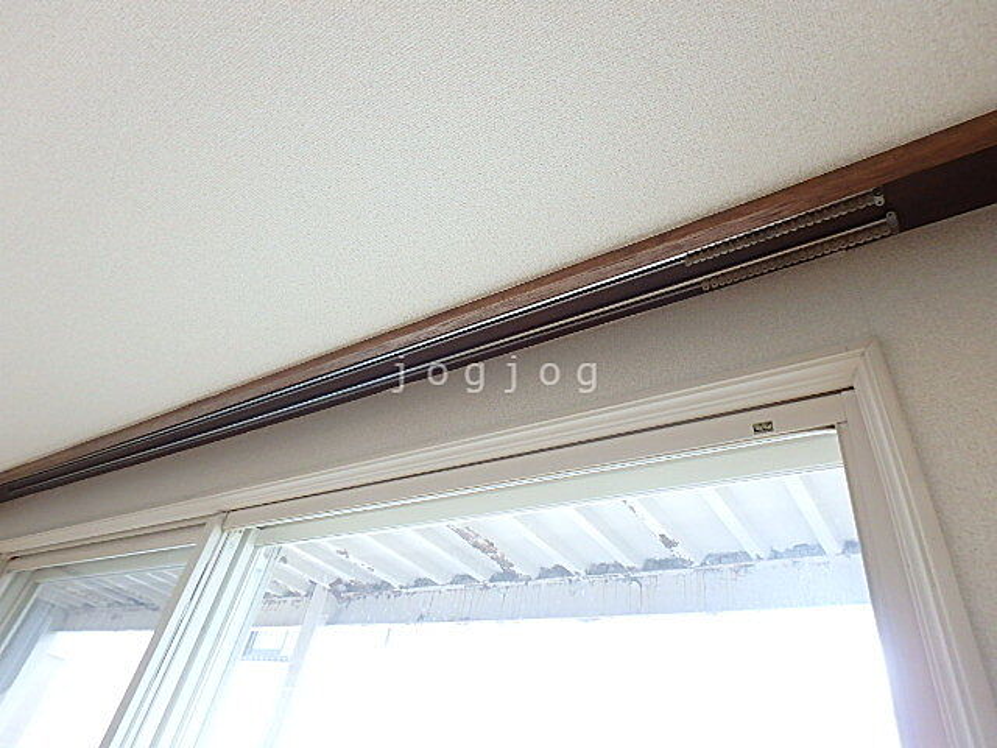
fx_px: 605
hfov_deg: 79.0
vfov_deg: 63.4
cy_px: 374
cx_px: 498
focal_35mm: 21
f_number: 3.5
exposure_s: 1/30
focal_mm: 3.7
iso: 320
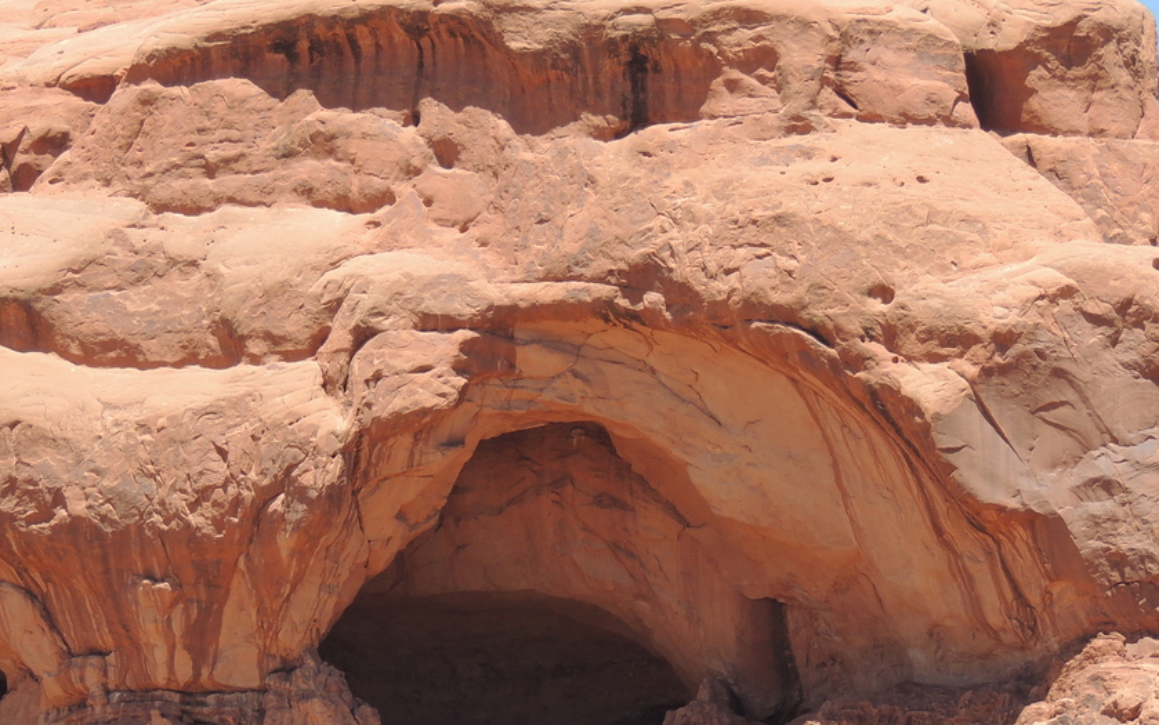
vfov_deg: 6.8
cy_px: 443
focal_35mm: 194
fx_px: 6130
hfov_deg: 10.8
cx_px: 479
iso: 100
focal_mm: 21.4
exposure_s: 1/400
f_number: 4.2
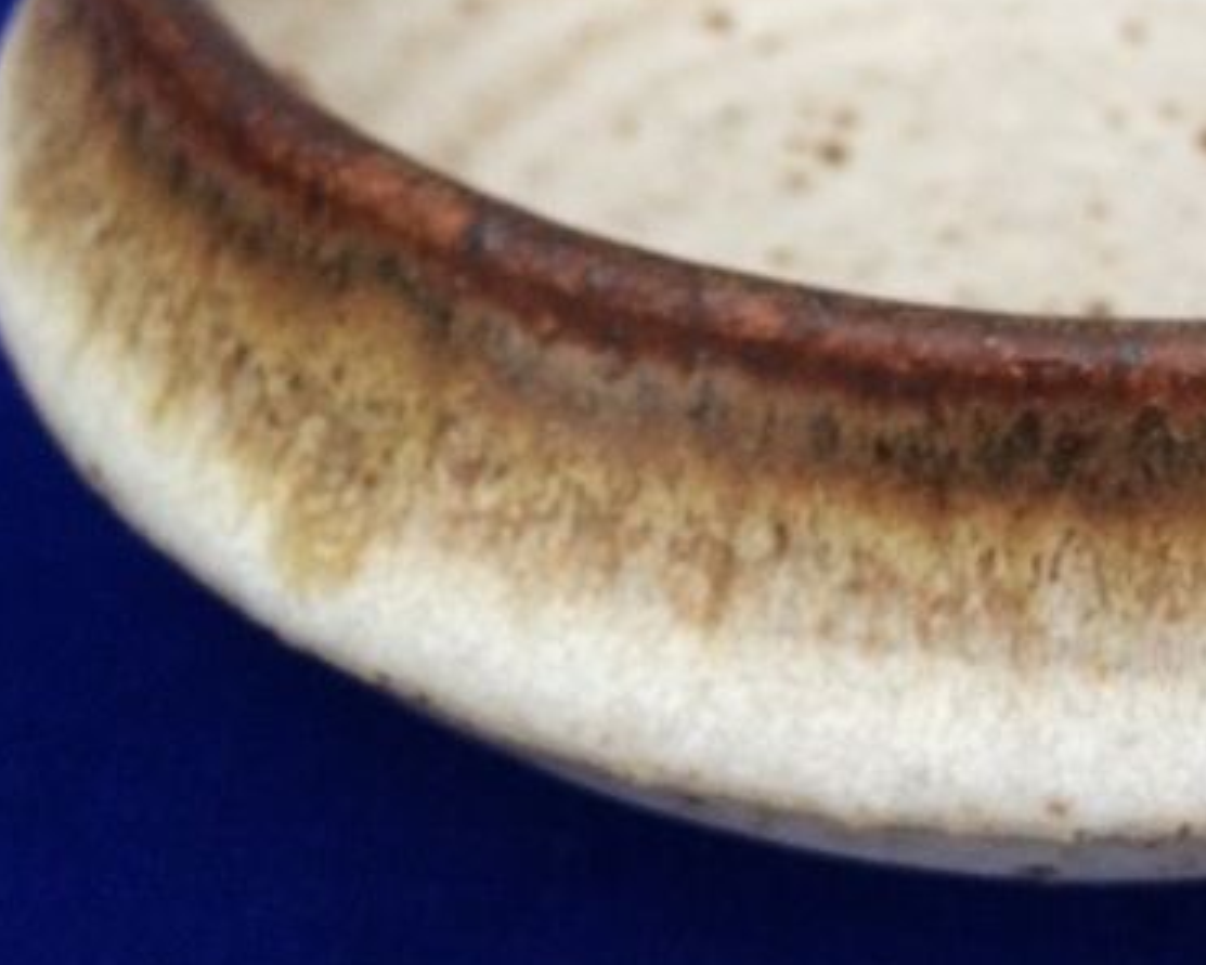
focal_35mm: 71
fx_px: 2535
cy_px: 177
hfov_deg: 26.2
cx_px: 1008
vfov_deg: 21.3
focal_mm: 4.12
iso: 320
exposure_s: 1/30
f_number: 2.2
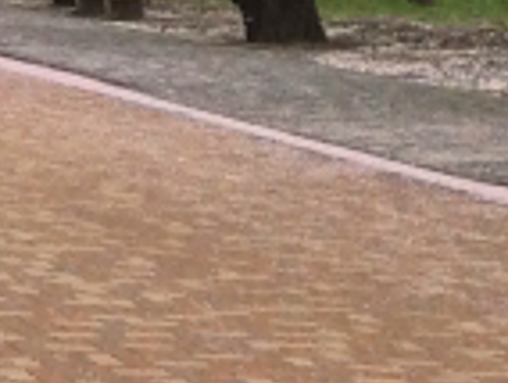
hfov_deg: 8.5
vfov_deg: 6.2
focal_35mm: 216
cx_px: -658
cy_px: -877
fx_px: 3175
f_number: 2.2
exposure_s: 1/1140
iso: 32
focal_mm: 4.12
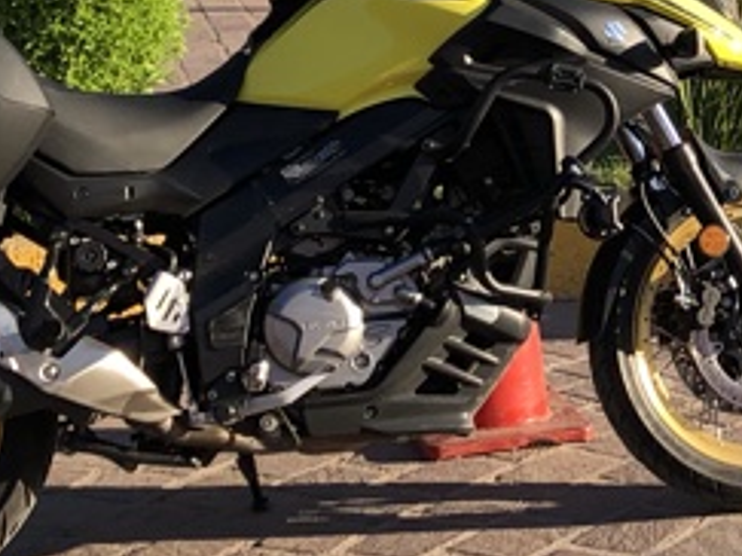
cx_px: 947
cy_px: -86
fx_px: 2528
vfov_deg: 12.3
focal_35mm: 118
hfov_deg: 15.9
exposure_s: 1/714
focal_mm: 3.99
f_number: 1.8
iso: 20
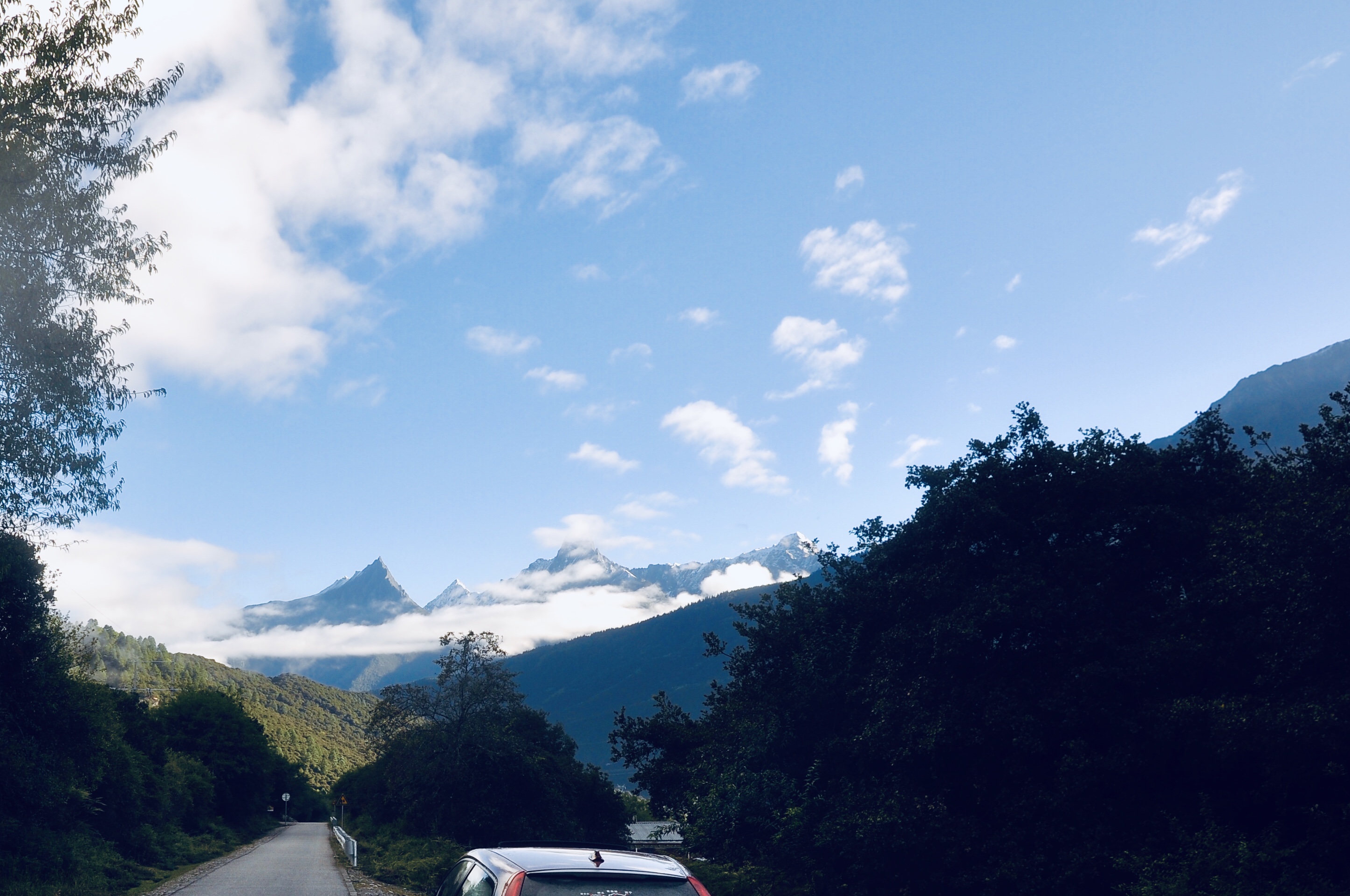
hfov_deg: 50.5
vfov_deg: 34.6
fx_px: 1413
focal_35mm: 38
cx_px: 493
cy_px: 656
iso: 100
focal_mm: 17
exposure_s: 1/350
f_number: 4.8
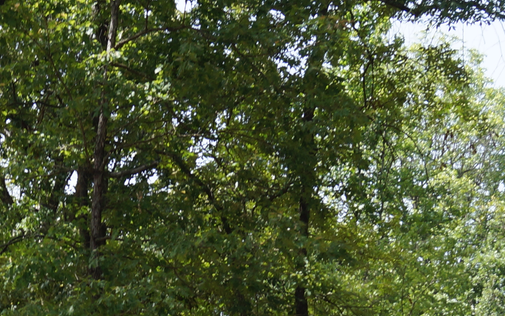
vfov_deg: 7.9
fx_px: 2202
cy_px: 602
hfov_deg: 13.0
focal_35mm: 160
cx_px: 98
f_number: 7.1
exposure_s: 1/100
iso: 100
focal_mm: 28
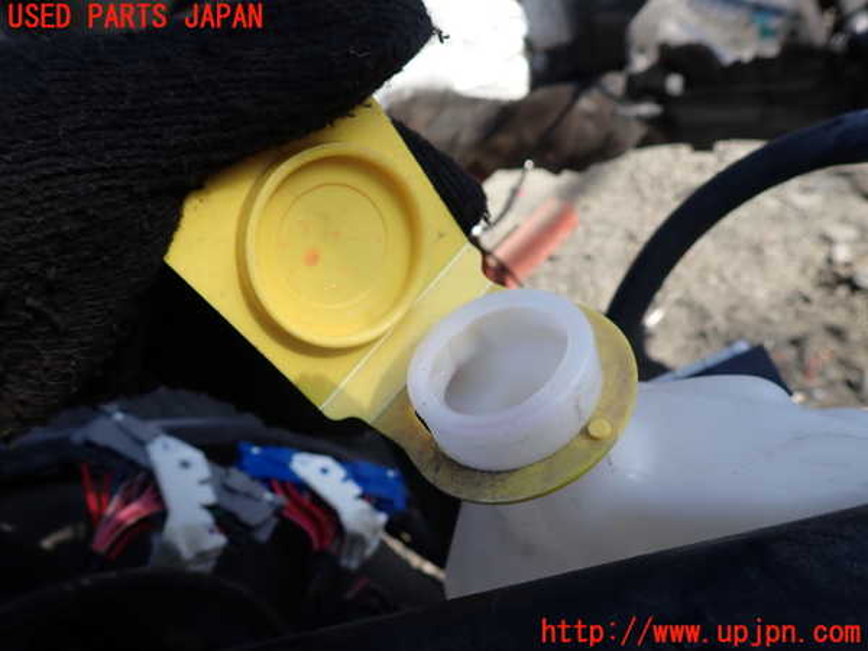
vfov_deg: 54.9
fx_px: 627
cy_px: 326
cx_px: 434
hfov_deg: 69.4
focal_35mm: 25
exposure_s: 1/400
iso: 100
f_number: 2.8
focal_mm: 4.5
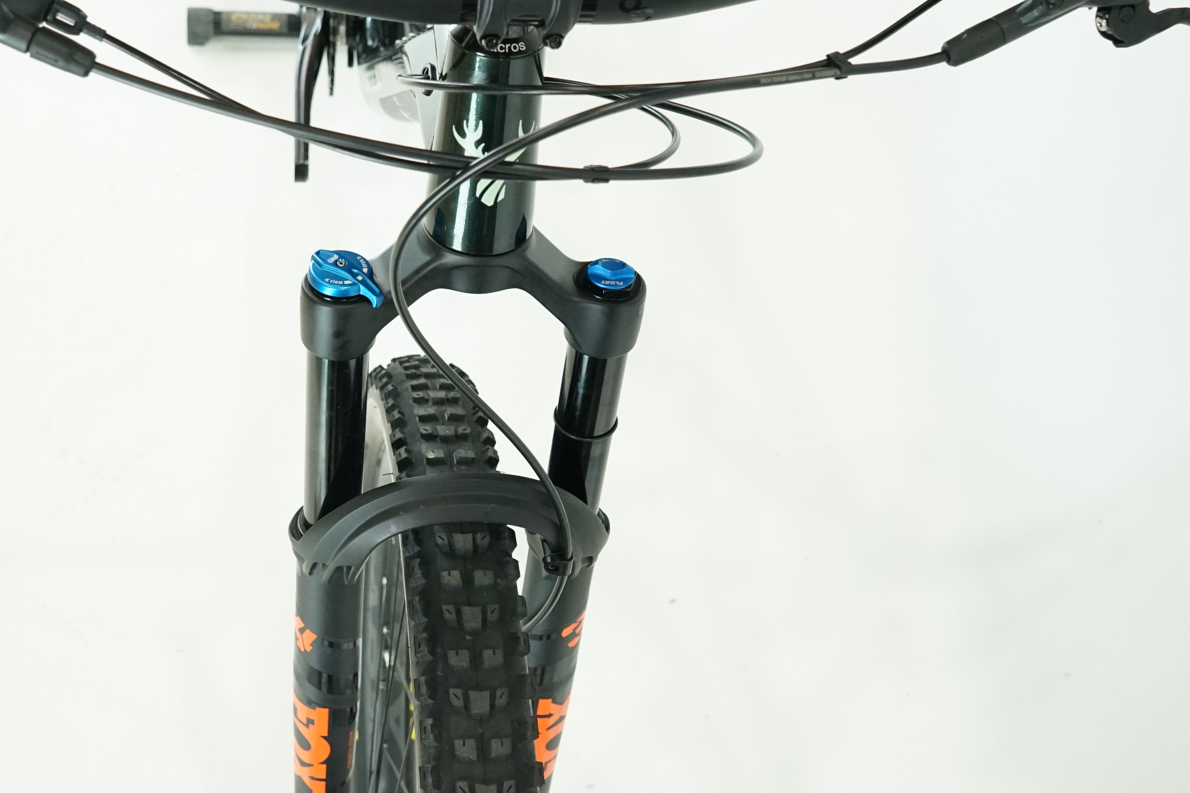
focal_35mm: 49
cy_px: 390
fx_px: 1620
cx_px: 456
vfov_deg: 27.5
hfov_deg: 40.1
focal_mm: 29
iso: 2500
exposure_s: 1/200
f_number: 5.6
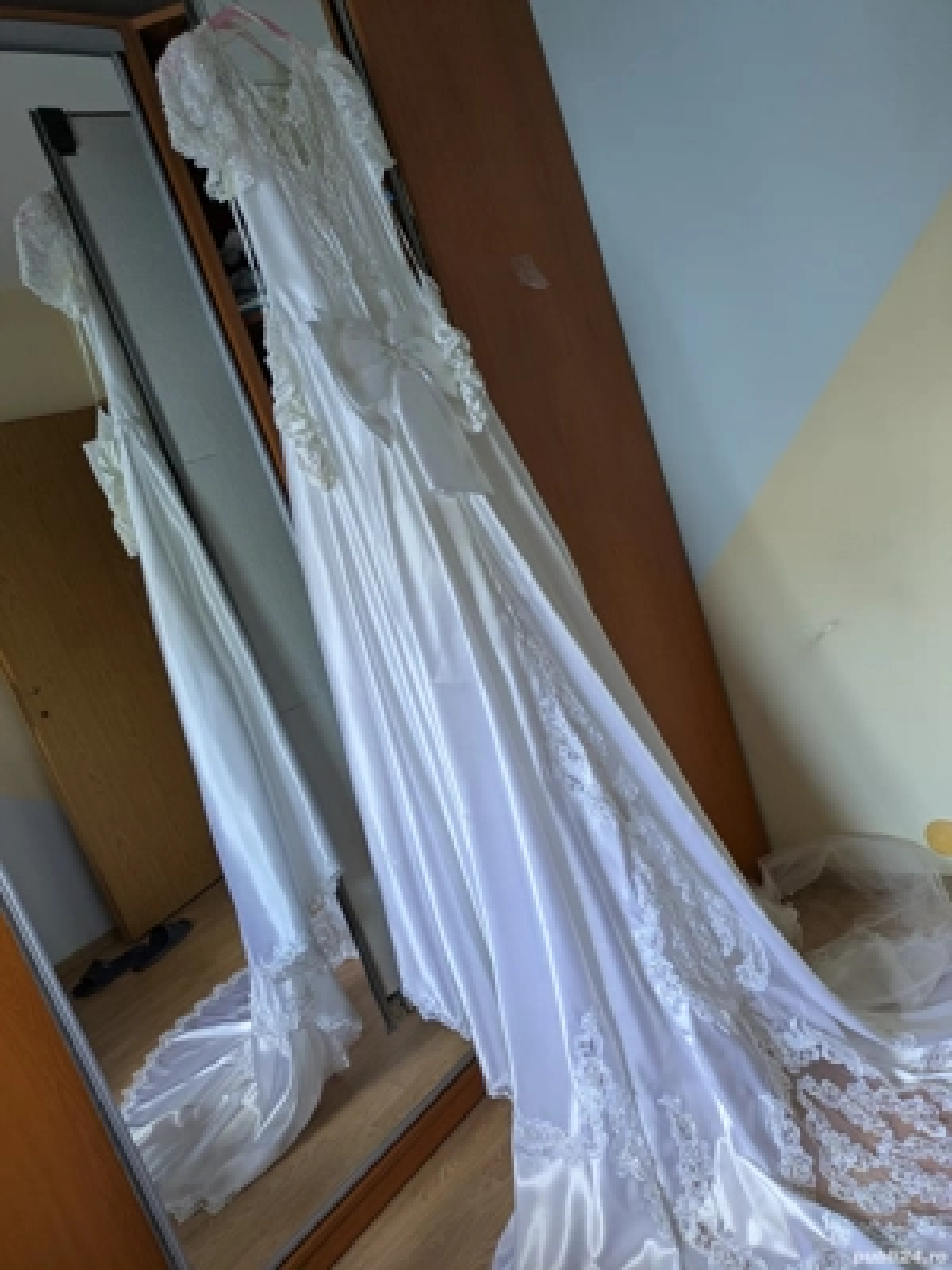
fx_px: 917
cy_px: 635
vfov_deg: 69.4
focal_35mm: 25
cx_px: 476
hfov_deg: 54.9
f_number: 1.89
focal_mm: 5.43
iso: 132
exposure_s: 1/50
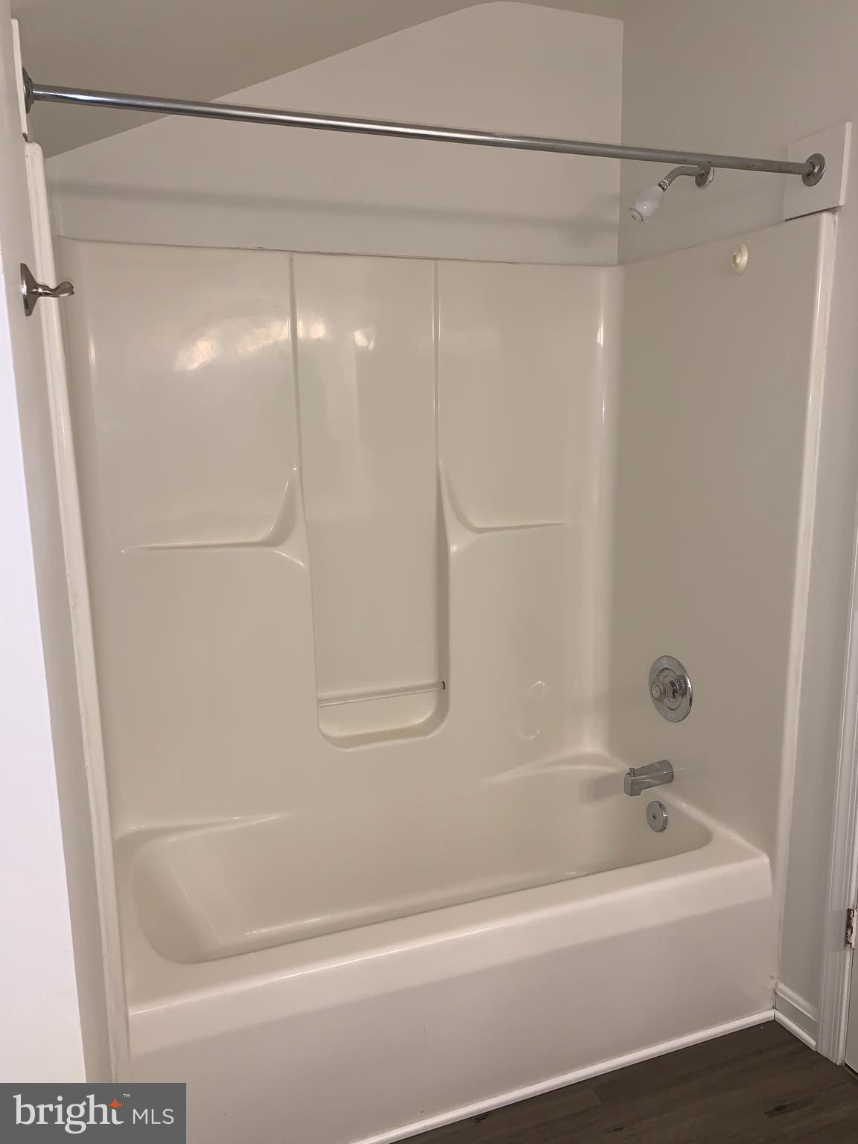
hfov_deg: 53.1
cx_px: 429
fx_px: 859
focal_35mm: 26
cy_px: 572
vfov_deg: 67.3
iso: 32
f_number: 1.8
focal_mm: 4.25
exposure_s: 1/24
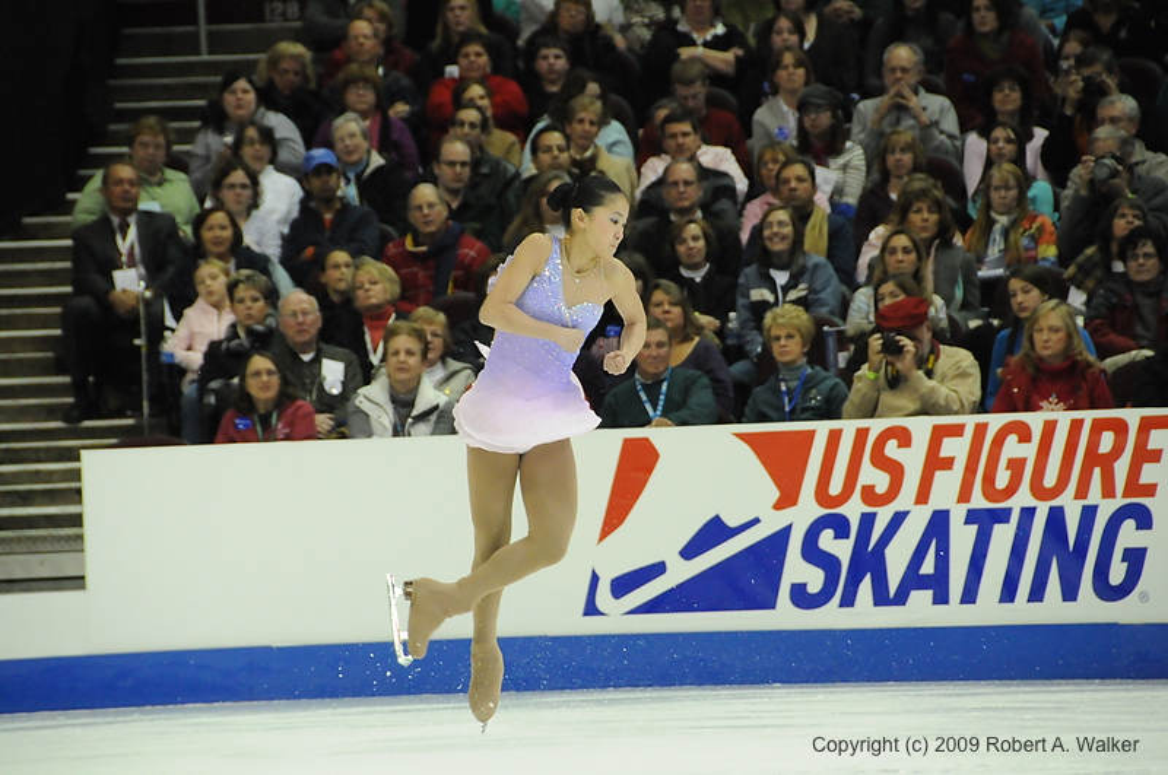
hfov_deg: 8.1
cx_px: 584
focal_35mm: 255
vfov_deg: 5.4
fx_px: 8262
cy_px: 388
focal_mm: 170
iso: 3200
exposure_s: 1/640
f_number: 5.6
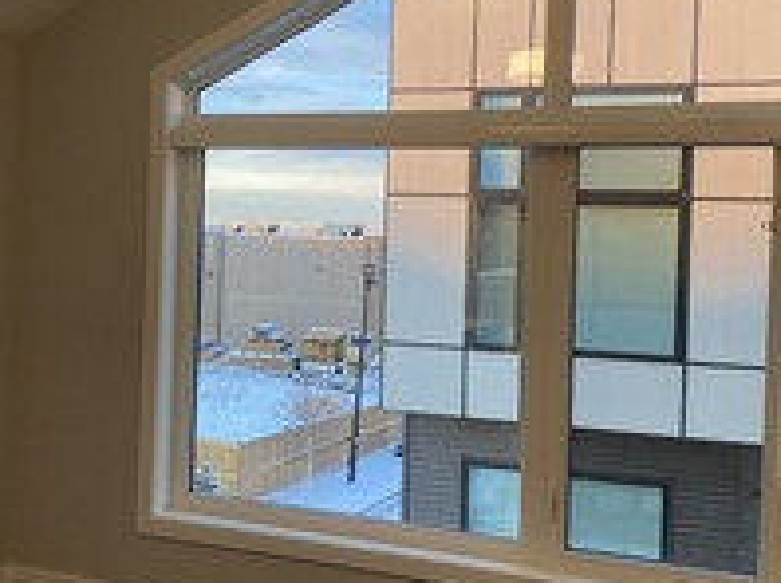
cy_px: 256
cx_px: 383
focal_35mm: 45
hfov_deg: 42.1
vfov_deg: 32.1
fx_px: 1014
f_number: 1.8
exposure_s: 1/120
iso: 100
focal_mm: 4.25
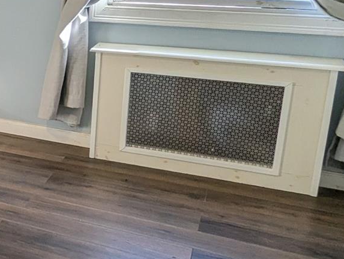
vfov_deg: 25.5
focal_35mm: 57
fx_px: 567
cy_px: 79
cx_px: -169
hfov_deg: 25.5
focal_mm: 2.35
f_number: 2.2
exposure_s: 1/60
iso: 64
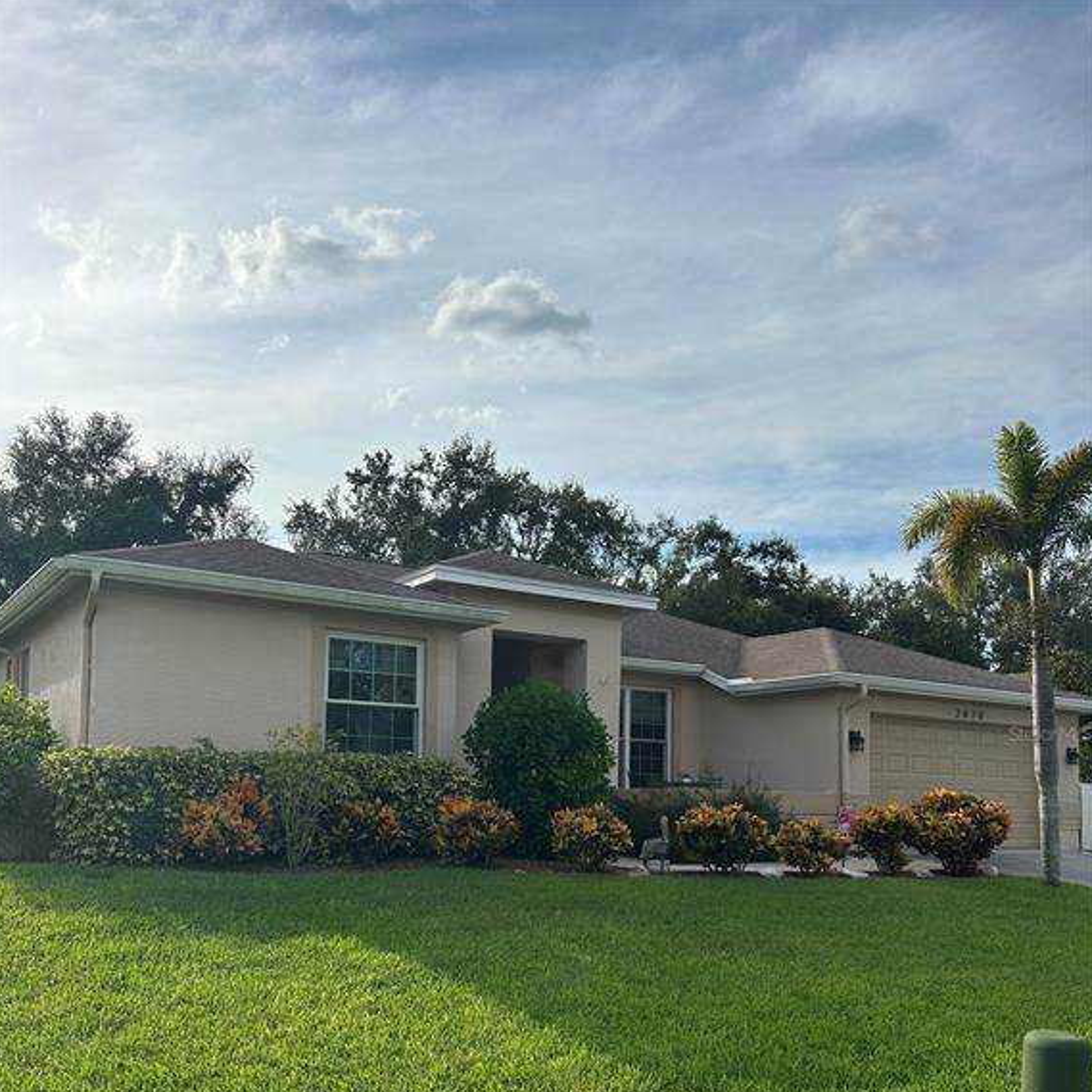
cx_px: 543
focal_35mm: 31
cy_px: 733
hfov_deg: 52.5
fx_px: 1106
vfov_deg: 51.5
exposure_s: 1/5319
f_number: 1.5
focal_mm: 5.7
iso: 50
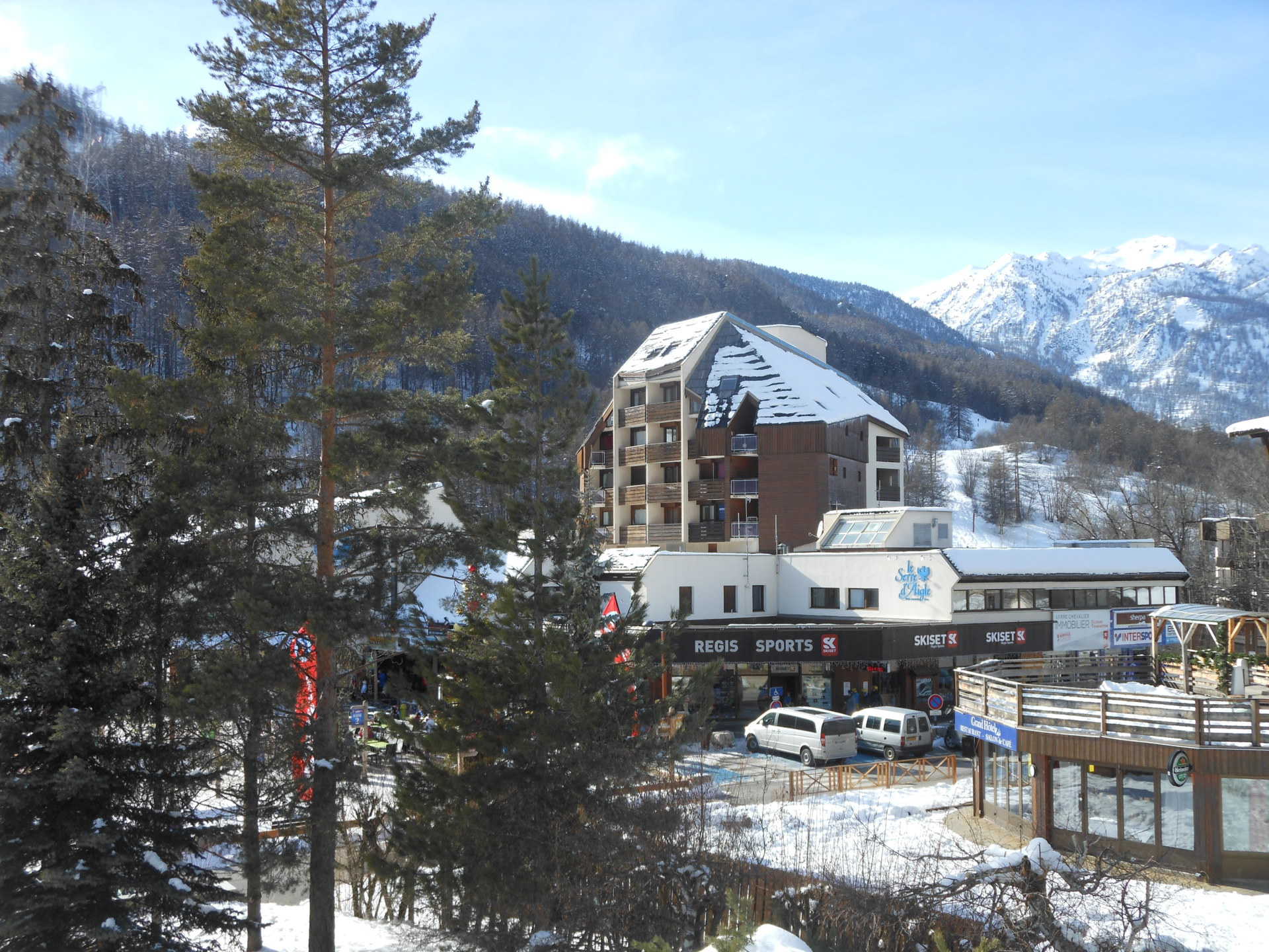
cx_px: 634
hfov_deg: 49.0
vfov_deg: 37.7
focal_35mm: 38
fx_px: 1393
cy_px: 476
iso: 80
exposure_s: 1/400
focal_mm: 6.8
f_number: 3.6
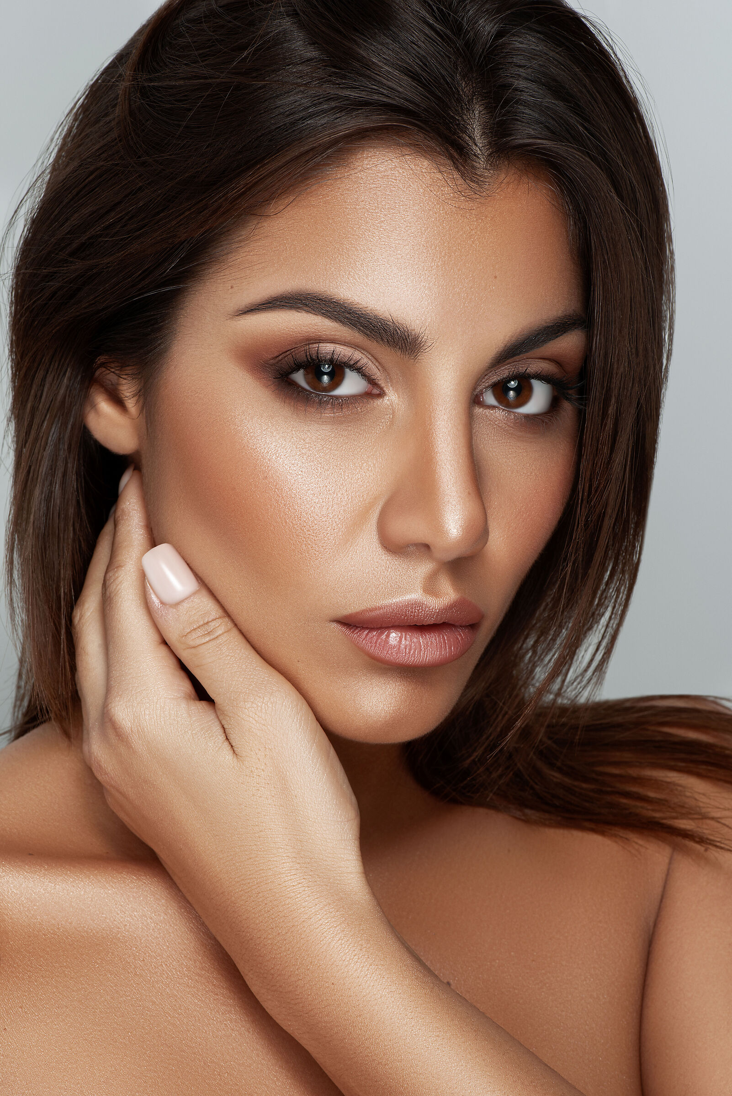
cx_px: 366
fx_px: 3199
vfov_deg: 19.4
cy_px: 548
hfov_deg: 13.1
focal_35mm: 105
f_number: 16
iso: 100
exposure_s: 1/125
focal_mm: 105
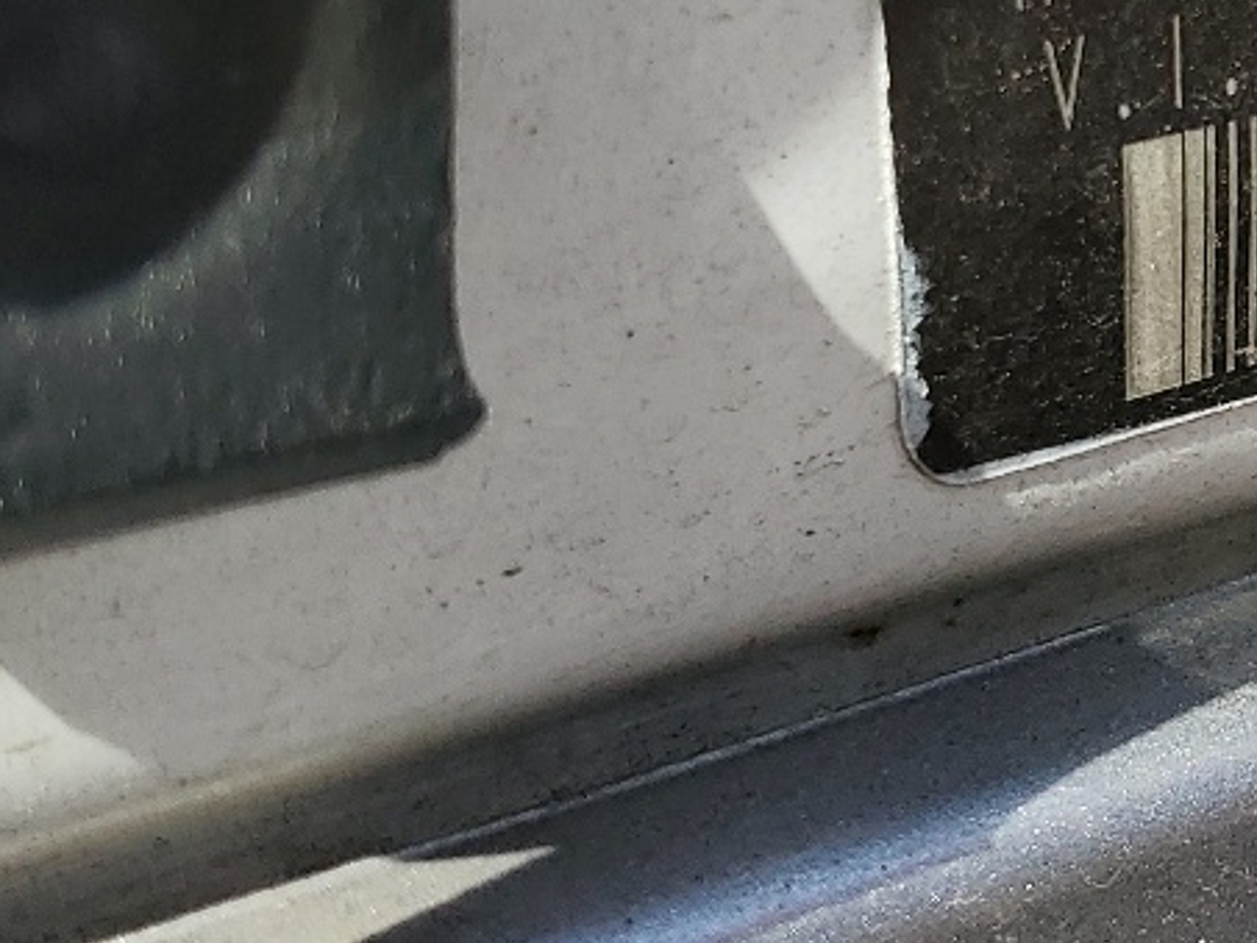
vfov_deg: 16.0
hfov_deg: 19.8
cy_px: 211
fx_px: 3341
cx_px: 1574
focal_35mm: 92
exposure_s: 1/1111
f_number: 1.5
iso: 50
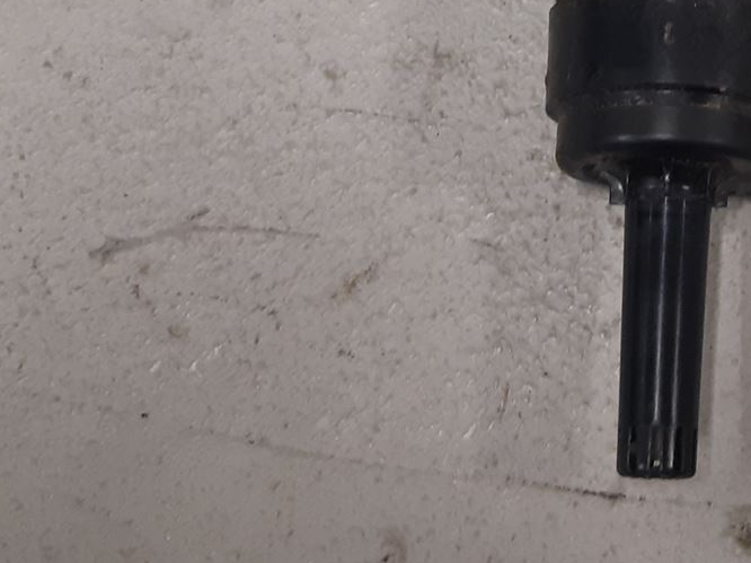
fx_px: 1735
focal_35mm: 80
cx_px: 767
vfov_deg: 17.7
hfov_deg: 23.3
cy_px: -65
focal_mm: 3.93
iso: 125
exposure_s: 1/50
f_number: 1.7
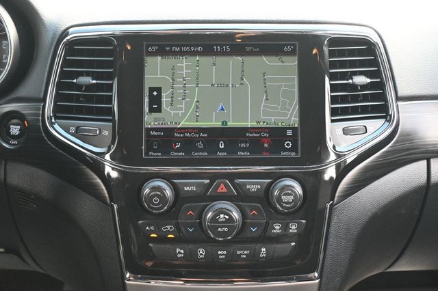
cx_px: 219
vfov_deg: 23.2
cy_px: 146
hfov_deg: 34.2
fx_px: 711
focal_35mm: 58
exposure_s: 1/125
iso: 2800
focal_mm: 39
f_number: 5.6
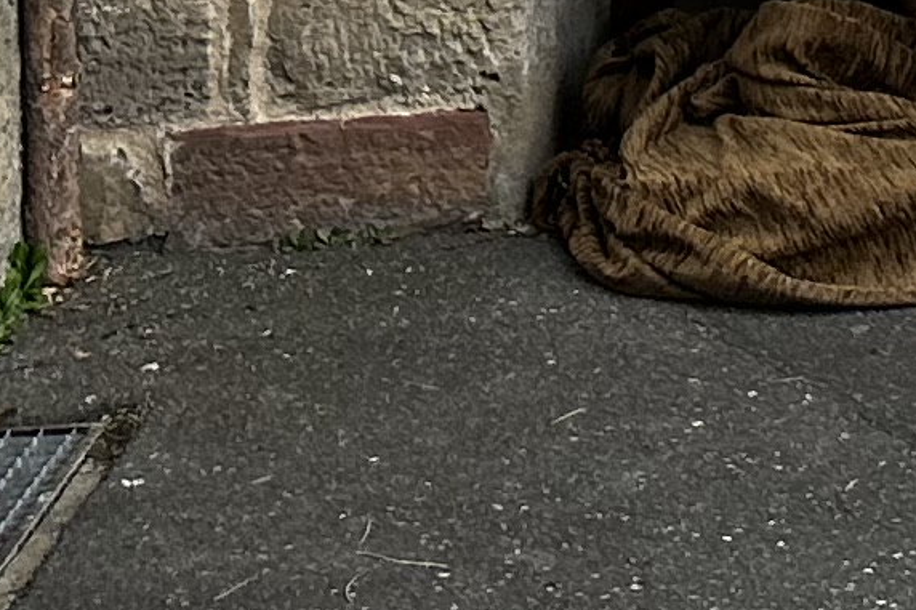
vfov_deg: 6.7
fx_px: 4477
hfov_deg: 10.6
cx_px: 1885
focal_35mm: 176
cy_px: -1531
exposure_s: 1/850
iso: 80
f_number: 1.78
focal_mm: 6.86
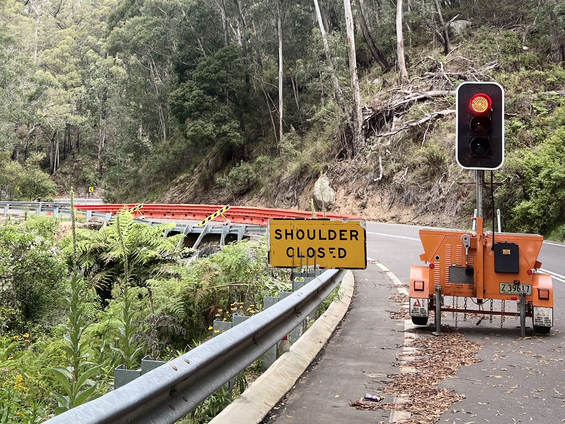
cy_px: 82
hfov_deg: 36.2
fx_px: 865
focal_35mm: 53
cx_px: 263
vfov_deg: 27.0
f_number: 1.5
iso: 50
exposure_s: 1/687
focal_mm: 5.7
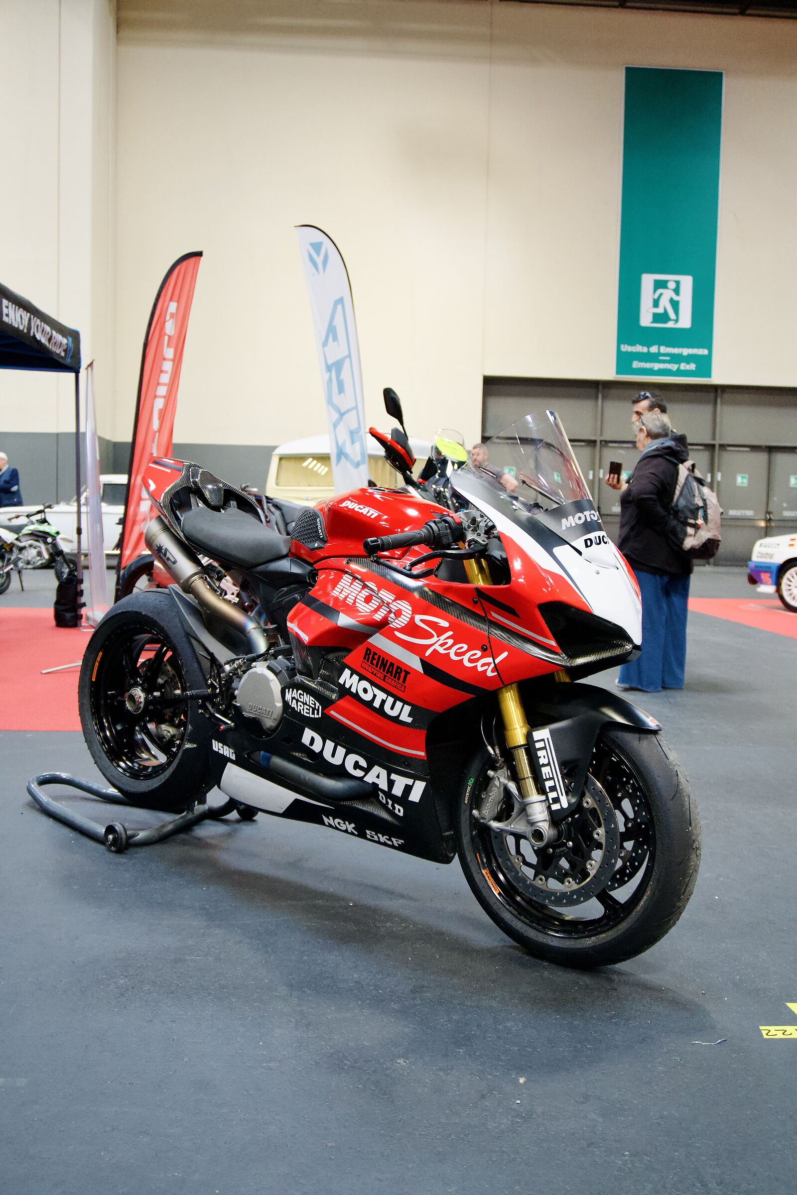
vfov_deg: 53.1
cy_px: 598
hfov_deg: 36.9
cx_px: 398
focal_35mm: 36
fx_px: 1195
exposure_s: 1/160
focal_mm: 24
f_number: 4.5
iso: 2500
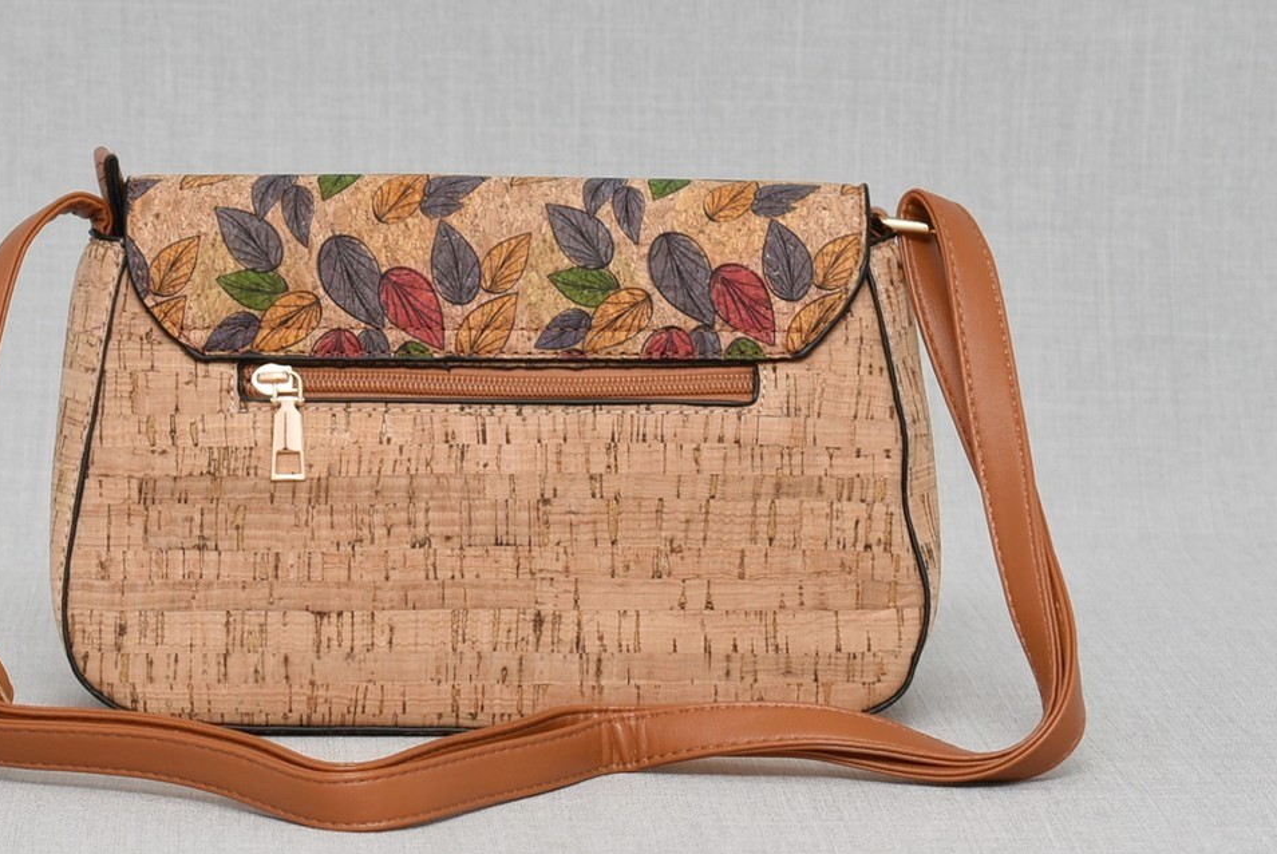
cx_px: 485
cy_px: 412
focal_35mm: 111
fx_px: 3929
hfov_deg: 18.4
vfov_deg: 12.4
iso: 100
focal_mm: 55
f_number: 5.6
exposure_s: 1/60
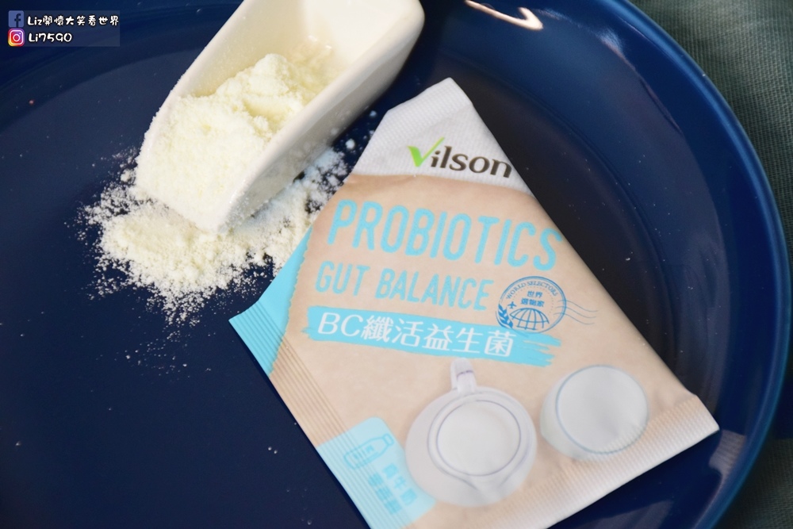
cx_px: 396
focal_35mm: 210
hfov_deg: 9.8
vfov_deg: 6.5
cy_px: 264
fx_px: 4626
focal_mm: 140
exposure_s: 1/125
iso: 2500
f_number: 5.6
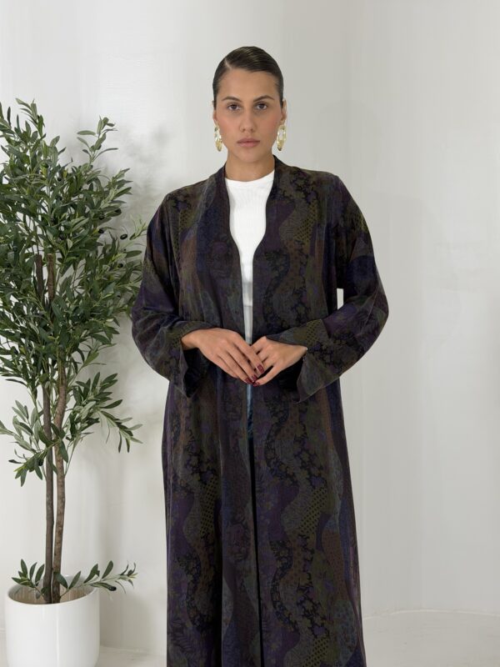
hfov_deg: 30.3
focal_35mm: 48
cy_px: 334
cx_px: 250
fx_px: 924
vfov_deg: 39.7
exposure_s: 1/434
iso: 64
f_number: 1.78
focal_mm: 6.76
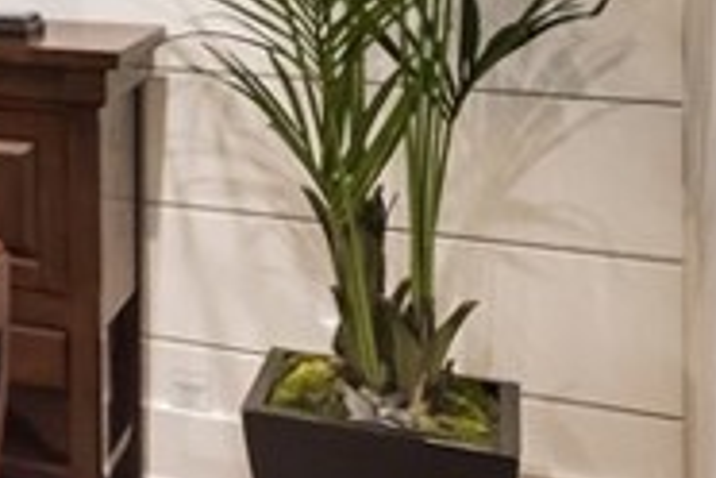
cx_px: -489
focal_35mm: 77
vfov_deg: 16.8
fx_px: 1531
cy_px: -118
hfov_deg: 20.5
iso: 1000
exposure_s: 1/25
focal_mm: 14
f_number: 8
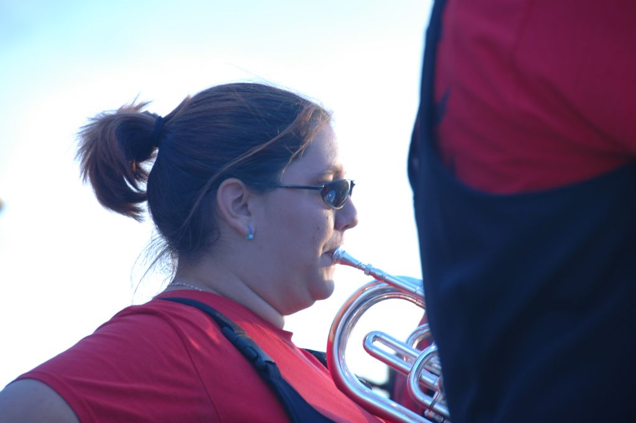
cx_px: 318
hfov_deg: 6.9
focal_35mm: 300
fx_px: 5293
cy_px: 212
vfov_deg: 4.6
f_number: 5.6
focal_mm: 200
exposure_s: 1/60
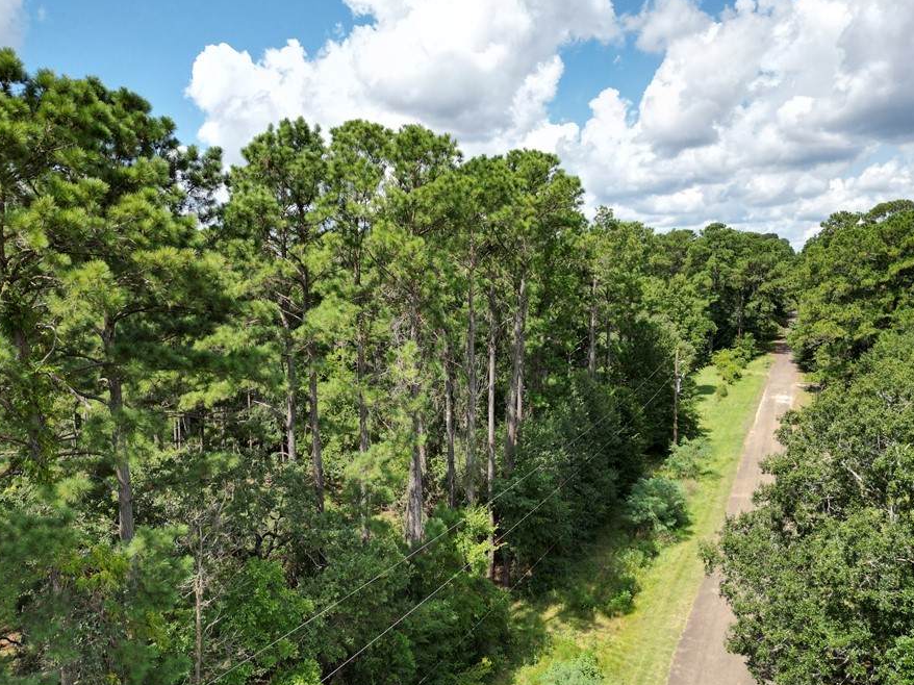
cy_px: 379
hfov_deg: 63.4
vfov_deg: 49.6
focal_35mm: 28
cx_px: 487
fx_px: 739
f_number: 1.7
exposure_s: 1/2500
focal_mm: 6.72
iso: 100
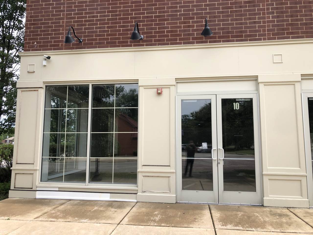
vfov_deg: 49.7
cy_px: 118
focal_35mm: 28
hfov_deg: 63.4
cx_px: 156
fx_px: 253
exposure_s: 1/762
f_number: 1.8
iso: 20
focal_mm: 3.99
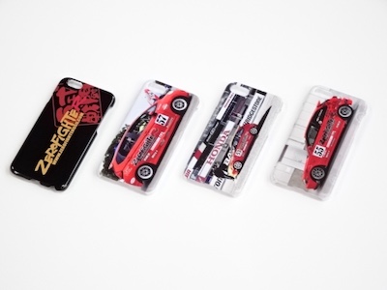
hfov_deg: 15.5
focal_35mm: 127
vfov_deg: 11.7
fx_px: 1420
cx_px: 194
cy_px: 145
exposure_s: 1/20
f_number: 5.6
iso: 800
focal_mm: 21.66
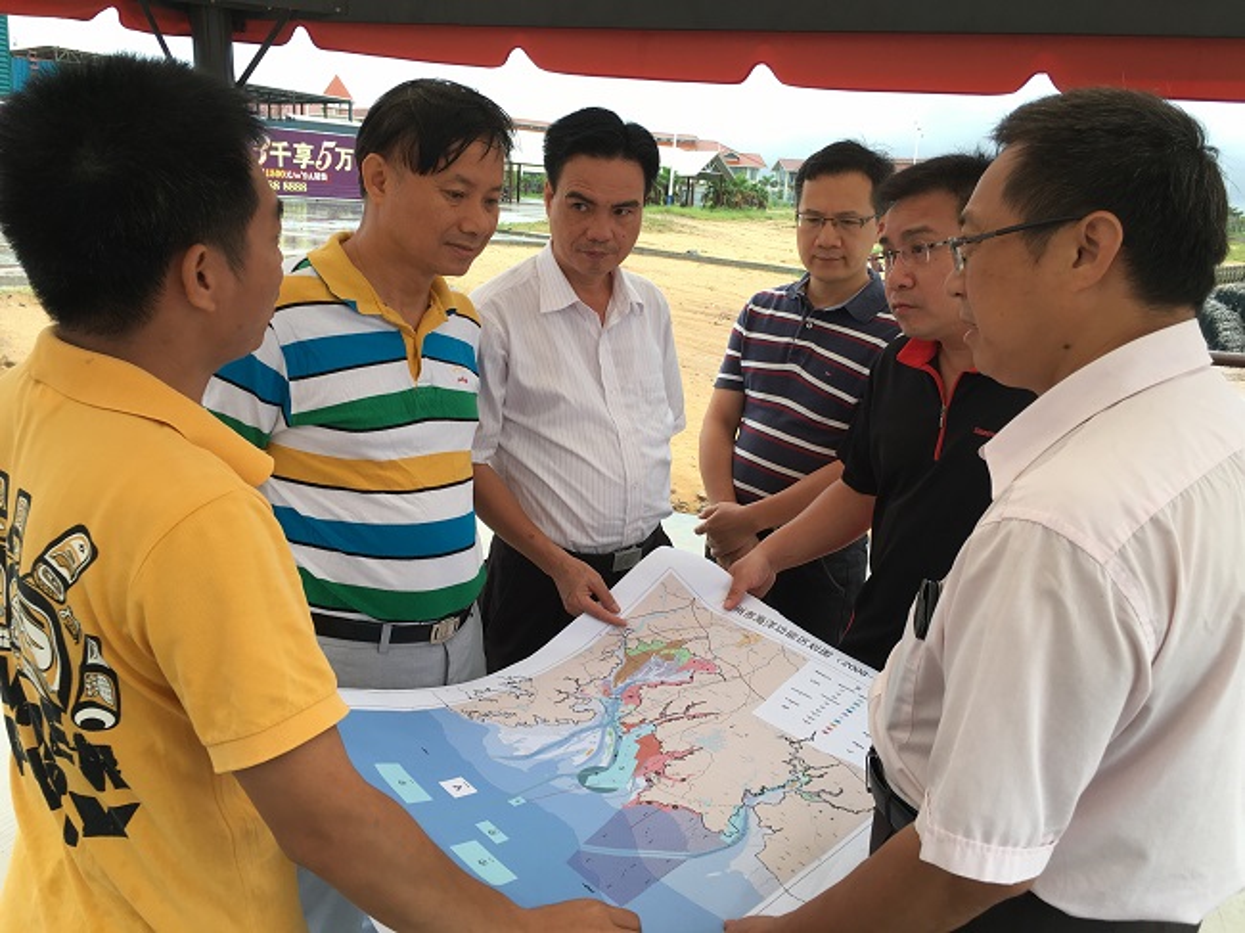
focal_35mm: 29
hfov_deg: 61.7
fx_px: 1043
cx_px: 622
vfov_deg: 48.2
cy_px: 466
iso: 25
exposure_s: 1/146
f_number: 2.2
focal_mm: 4.15
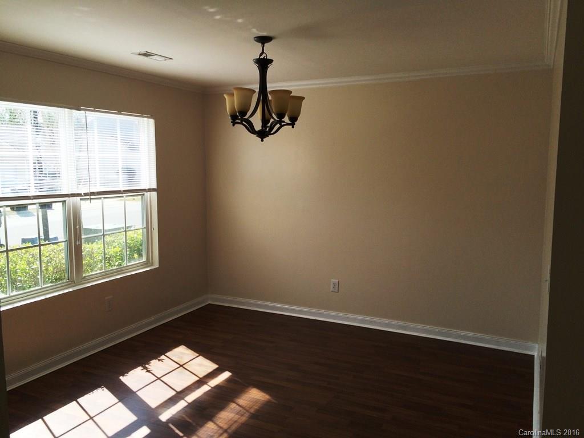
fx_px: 489
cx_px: 292
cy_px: 219
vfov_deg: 48.2
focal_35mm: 29
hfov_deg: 61.7
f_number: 2.2
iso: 32
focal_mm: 4.15
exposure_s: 1/427
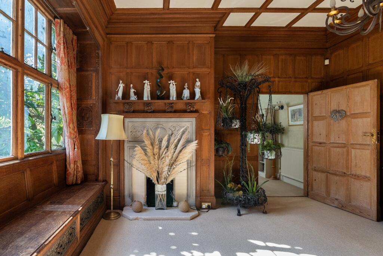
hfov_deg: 94.9
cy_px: 128
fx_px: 176
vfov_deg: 72.1
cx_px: 192
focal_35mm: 16
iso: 1250
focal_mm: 16.5
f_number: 7.1
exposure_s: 1/100
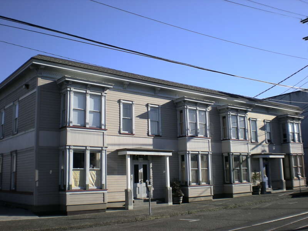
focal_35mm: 38
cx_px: 154
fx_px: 338
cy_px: 116
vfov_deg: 37.7
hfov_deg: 49.0
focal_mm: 6.3
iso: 50
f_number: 4.6
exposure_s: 1/304
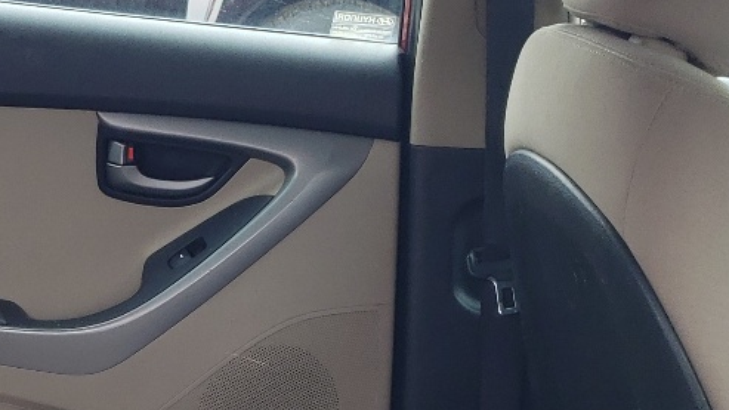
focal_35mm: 92
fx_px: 1778
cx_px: 24
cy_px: 639
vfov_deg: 12.4
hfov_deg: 22.4
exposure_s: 1/244
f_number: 1.5
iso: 50
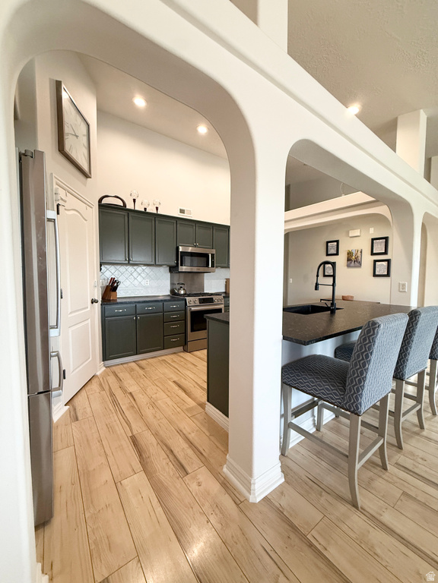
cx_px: 219
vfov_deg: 102.1
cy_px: 292
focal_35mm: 14
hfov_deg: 85.7
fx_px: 236
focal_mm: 2.22
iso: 320
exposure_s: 1/120
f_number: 2.2
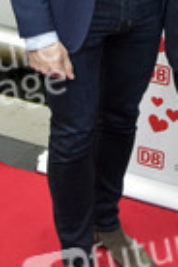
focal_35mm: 90
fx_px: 667
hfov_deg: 14.9
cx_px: 179
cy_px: -14
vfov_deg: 21.6
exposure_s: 1/60
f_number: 4
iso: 4000
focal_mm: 31
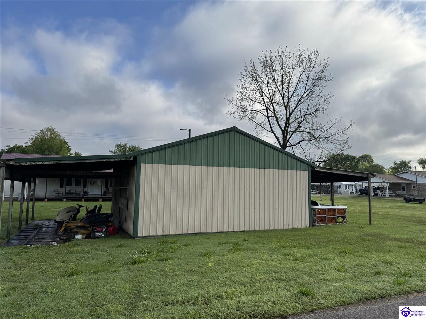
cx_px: 213
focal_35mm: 24
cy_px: 160
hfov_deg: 71.6
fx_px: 295
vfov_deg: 56.8
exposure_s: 1/4608
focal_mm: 6.76
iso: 80
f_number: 1.78
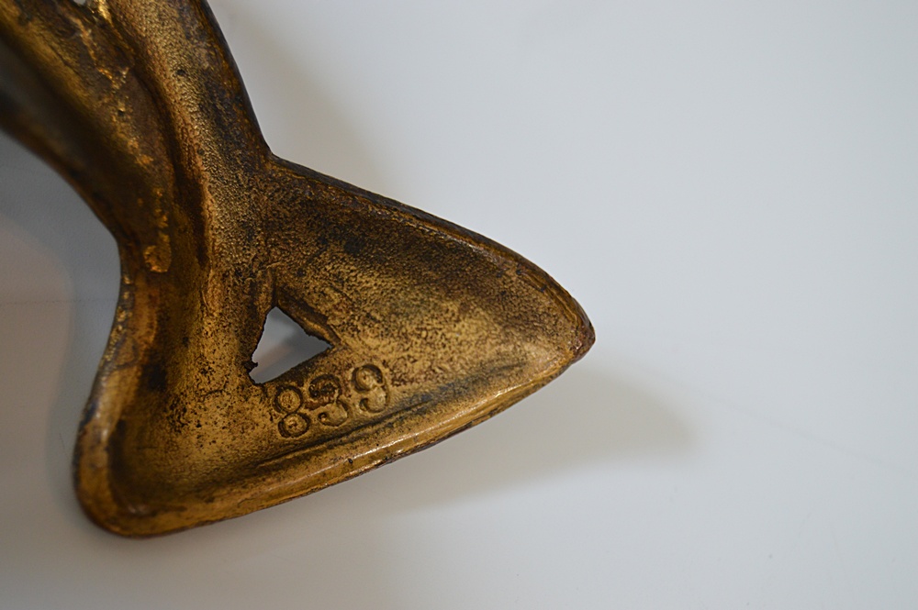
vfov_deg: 17.5
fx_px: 1987
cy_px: 305
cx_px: 459
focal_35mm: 78
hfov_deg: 26.0
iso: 640
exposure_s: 1/60
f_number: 5.6
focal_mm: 52
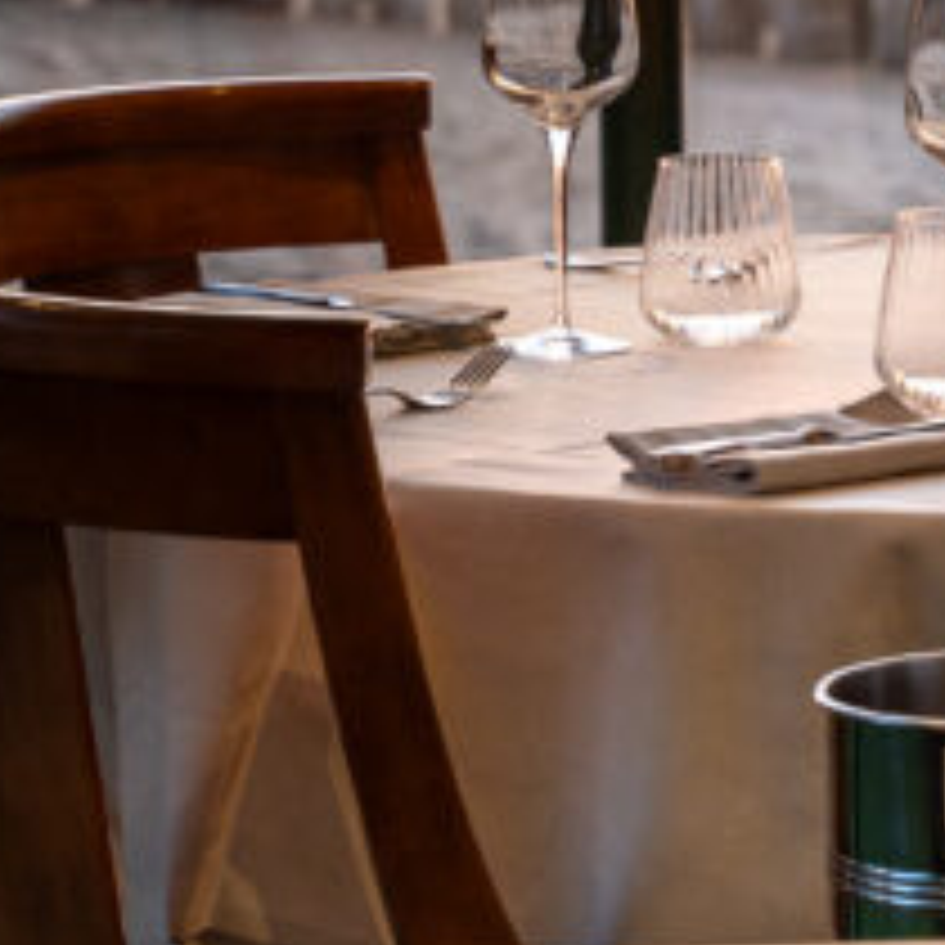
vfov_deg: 8.7
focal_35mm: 200
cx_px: 1073
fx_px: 6172
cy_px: -50
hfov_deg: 8.7
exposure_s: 1/50
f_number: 4
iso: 100
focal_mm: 48.2
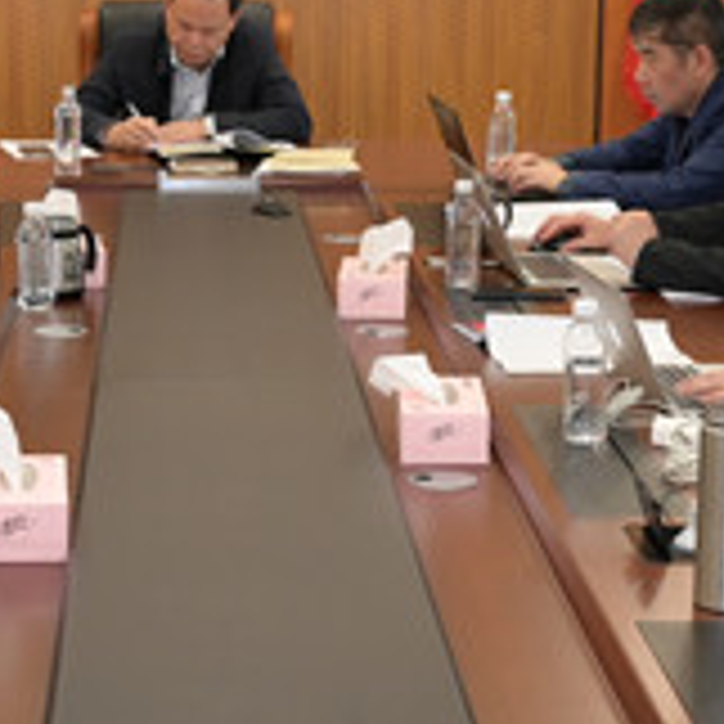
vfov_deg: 17.2
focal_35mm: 101
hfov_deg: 17.1
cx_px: 153
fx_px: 2390
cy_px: 306
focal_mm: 24
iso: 1000
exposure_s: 1/60
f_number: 4
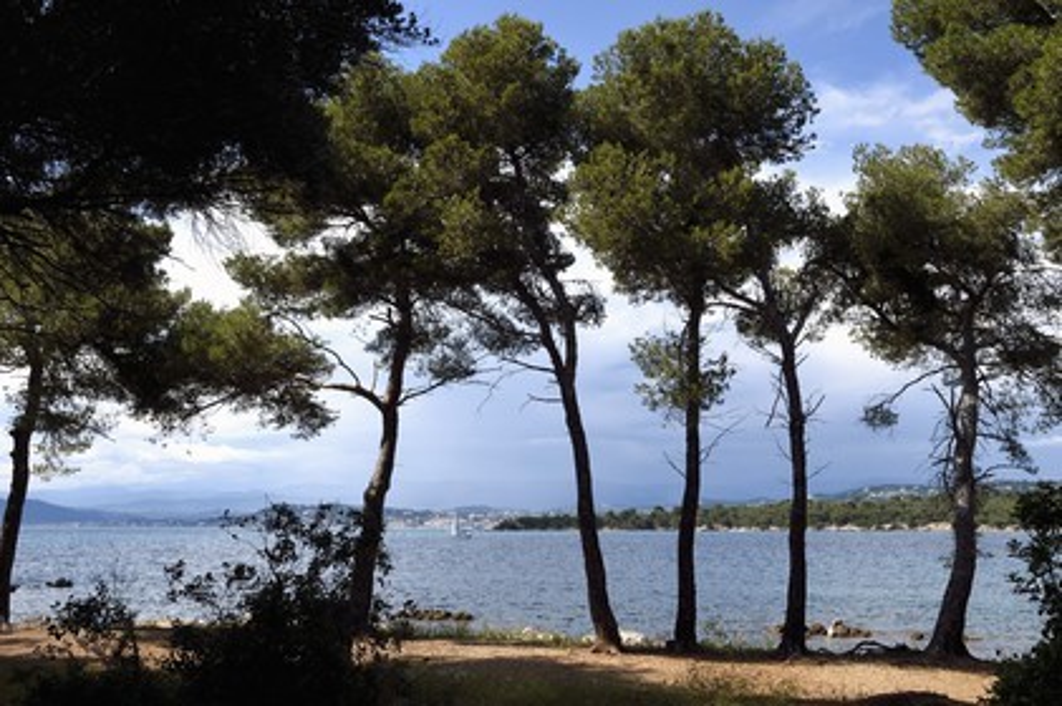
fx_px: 914
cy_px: 353
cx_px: 531
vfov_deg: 42.3
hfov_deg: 60.3
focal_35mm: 31
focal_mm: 31
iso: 200
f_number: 10
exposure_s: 1/400
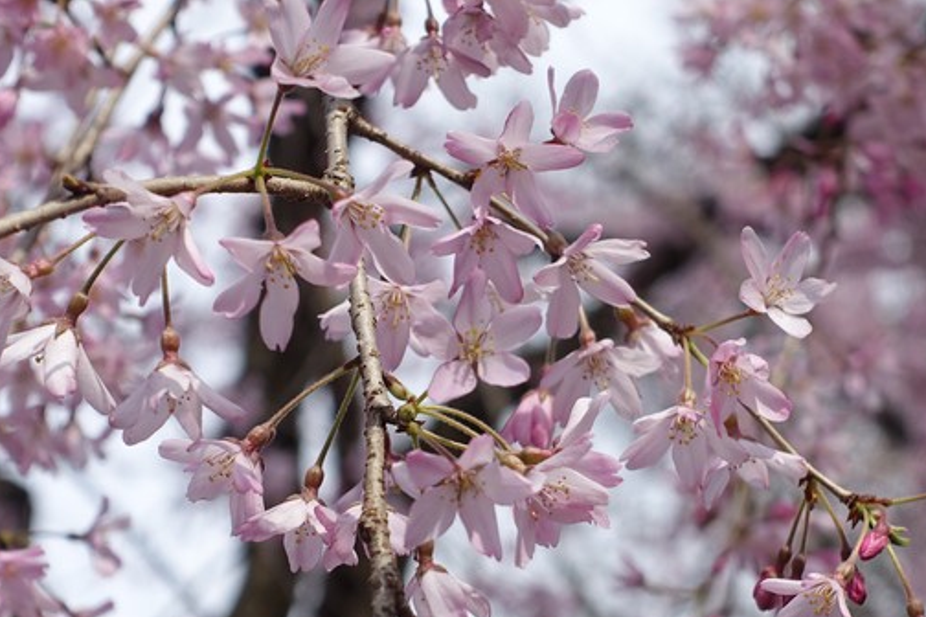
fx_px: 2572
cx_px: 491
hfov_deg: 20.4
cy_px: 409
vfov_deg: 13.7
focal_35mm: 100
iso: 125
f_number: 4
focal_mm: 25.7
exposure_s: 1/640
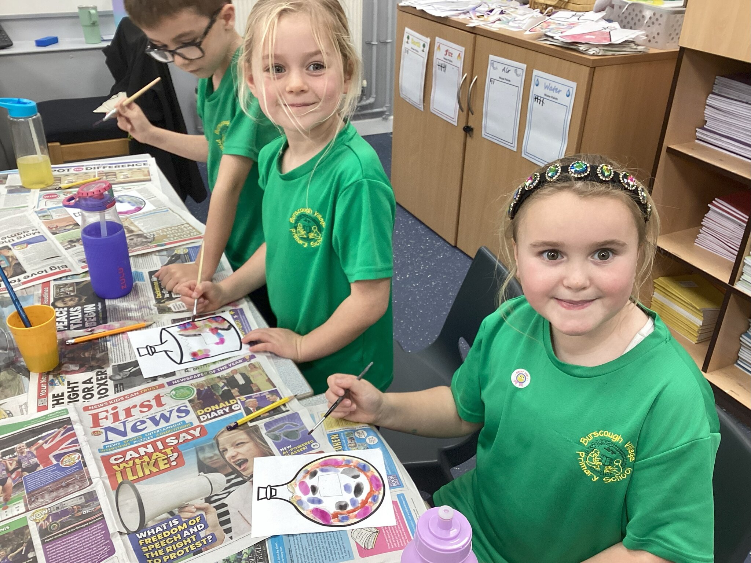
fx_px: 673
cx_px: 376
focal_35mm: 31
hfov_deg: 58.4
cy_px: 282
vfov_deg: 45.4
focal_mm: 3.3
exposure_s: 1/50
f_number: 2.4
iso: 80
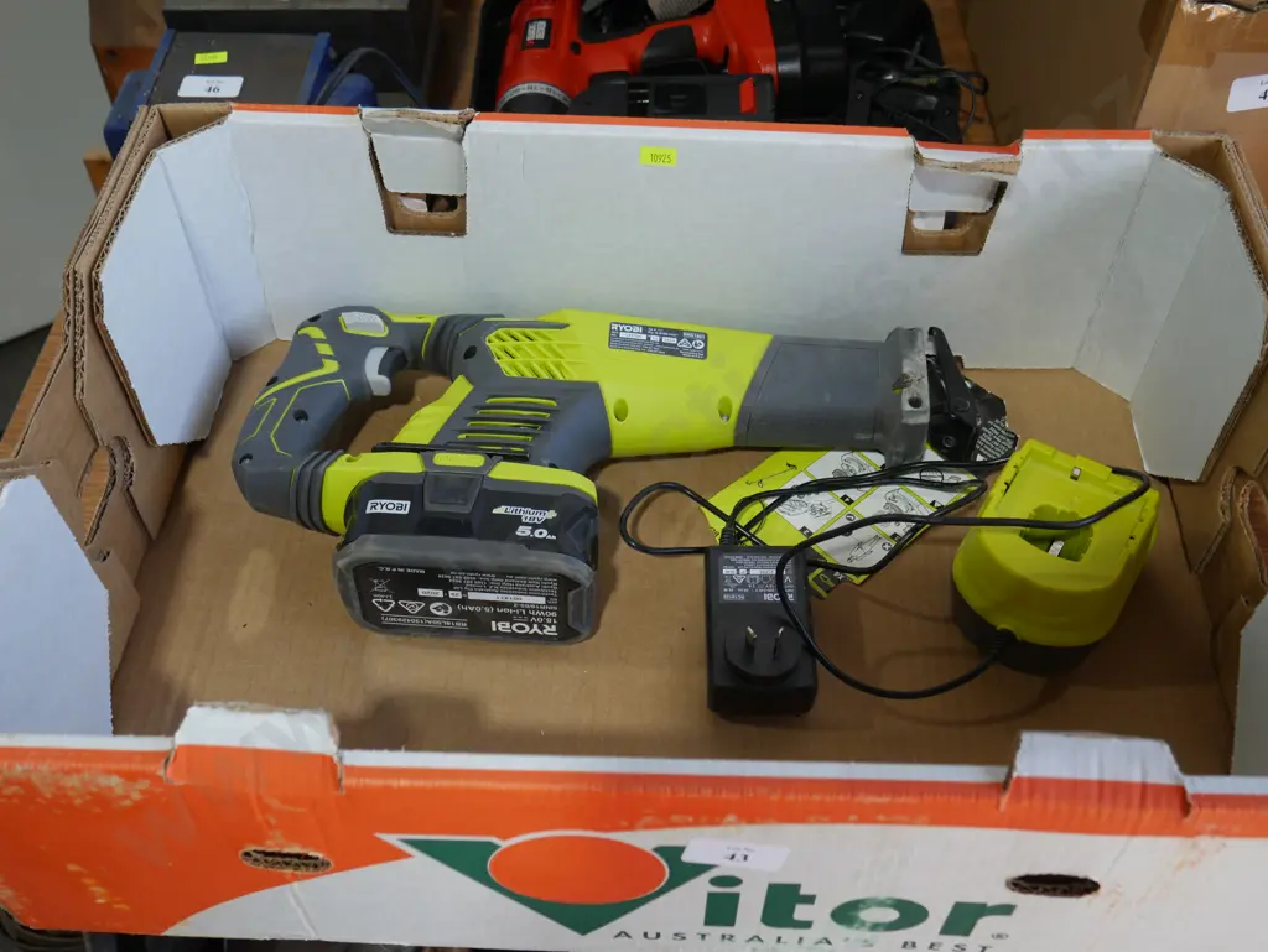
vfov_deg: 39.7
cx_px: 634
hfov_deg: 51.3
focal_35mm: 36
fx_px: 1319
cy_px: 476
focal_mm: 18
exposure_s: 1/100
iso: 200
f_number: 4
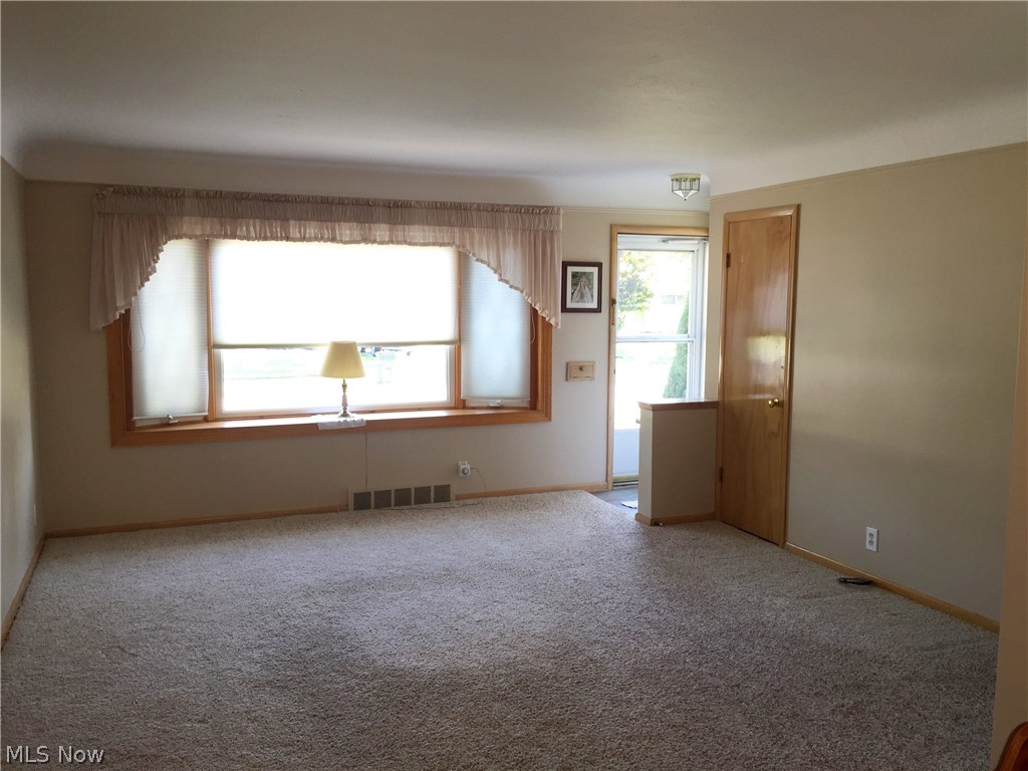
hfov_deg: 61.7
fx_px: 861
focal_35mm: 29
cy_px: 386
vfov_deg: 48.2
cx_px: 514
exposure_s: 1/40
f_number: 2.2
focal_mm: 4.15
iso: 32
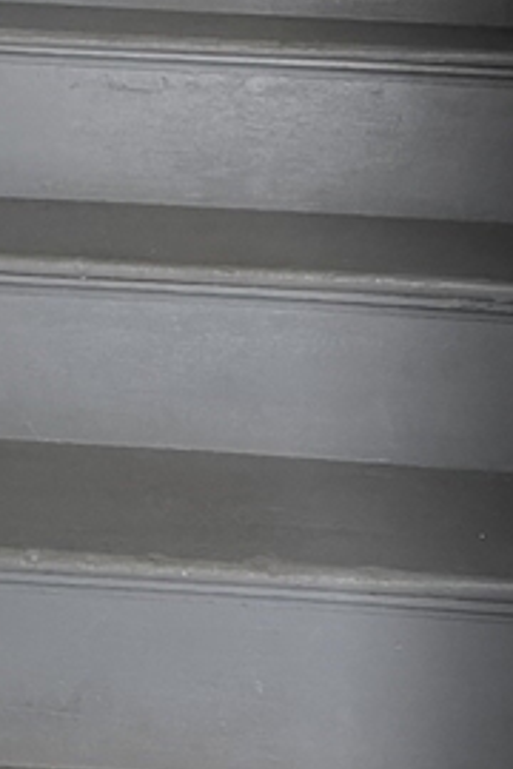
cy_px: -105
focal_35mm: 74
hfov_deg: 18.4
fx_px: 1582
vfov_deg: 25.1
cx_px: 274
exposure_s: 1/60
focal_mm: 5.1
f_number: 1.6
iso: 250
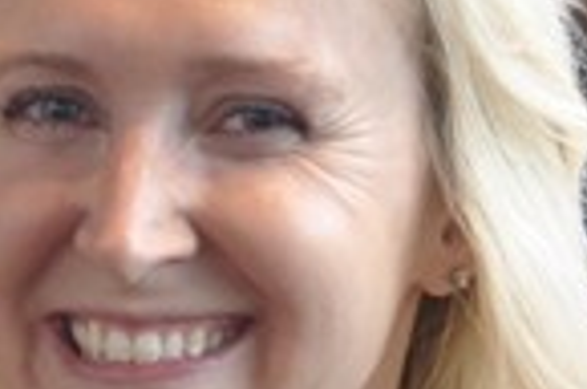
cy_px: 673
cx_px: -312
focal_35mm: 248
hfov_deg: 8.1
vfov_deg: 5.4
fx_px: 4035
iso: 400
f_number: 5
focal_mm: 24
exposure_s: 1/10
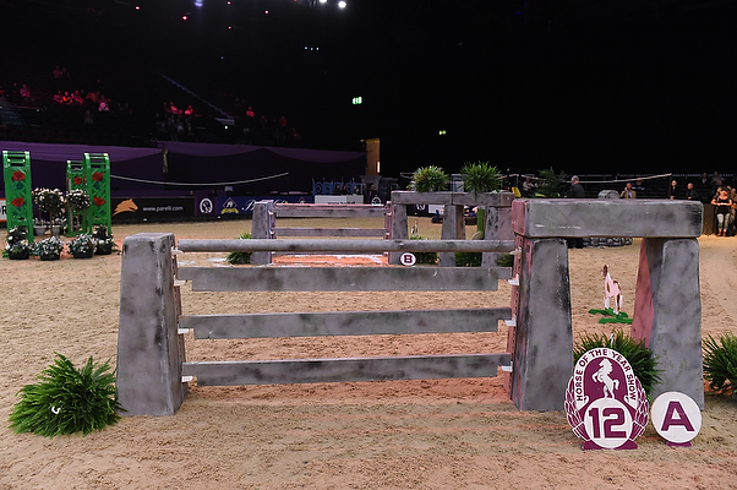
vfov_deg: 44.9
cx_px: 368
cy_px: 245
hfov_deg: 63.7
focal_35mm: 29
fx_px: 593
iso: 6400
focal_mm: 29
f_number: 4.5
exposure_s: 1/320
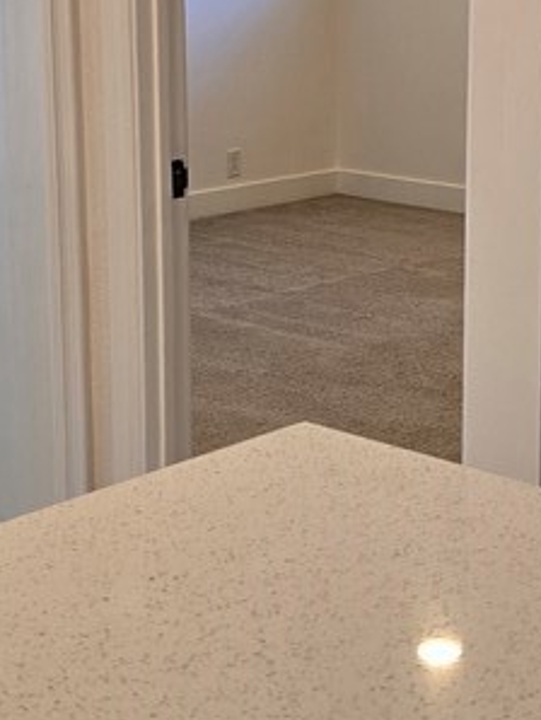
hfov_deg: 18.6
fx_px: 1644
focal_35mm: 79
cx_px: 362
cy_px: 188
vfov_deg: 24.4
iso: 160
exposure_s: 1/120
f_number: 1.7
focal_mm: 6.3
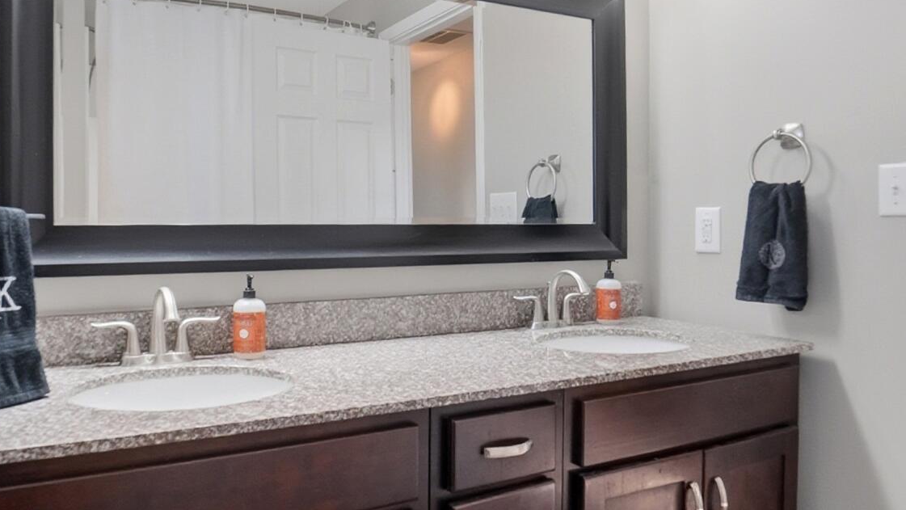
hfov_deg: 67.4
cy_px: 233
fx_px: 673
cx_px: 371
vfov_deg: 41.5
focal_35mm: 28
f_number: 5.6
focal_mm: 10
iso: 125
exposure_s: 1/200
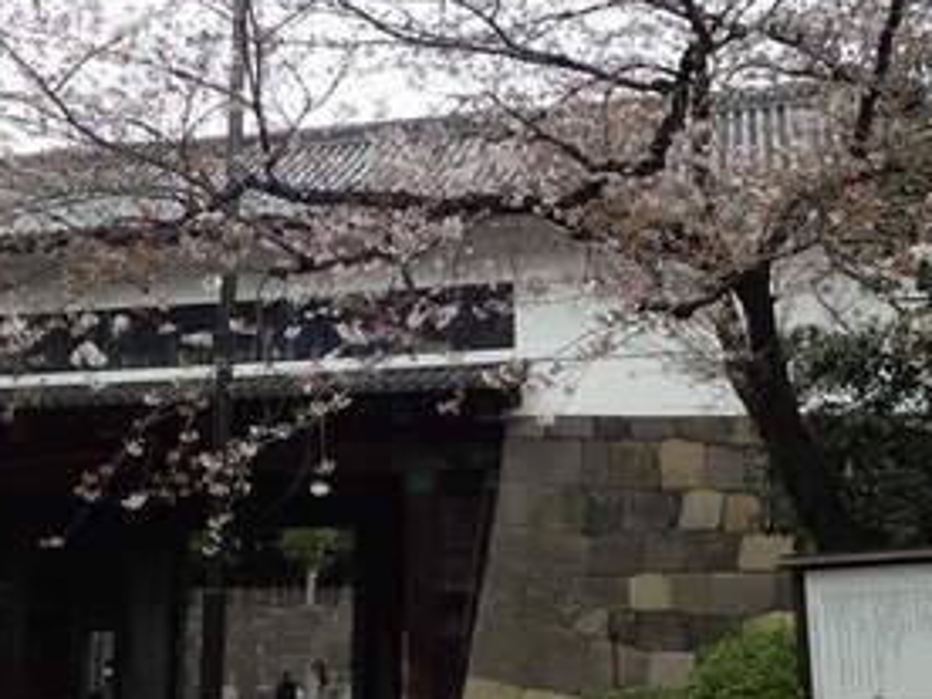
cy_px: 290
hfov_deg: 35.5
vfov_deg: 27.0
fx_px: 1454
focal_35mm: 54
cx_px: 405
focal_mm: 6.86
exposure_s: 1/200
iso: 100
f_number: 3.5
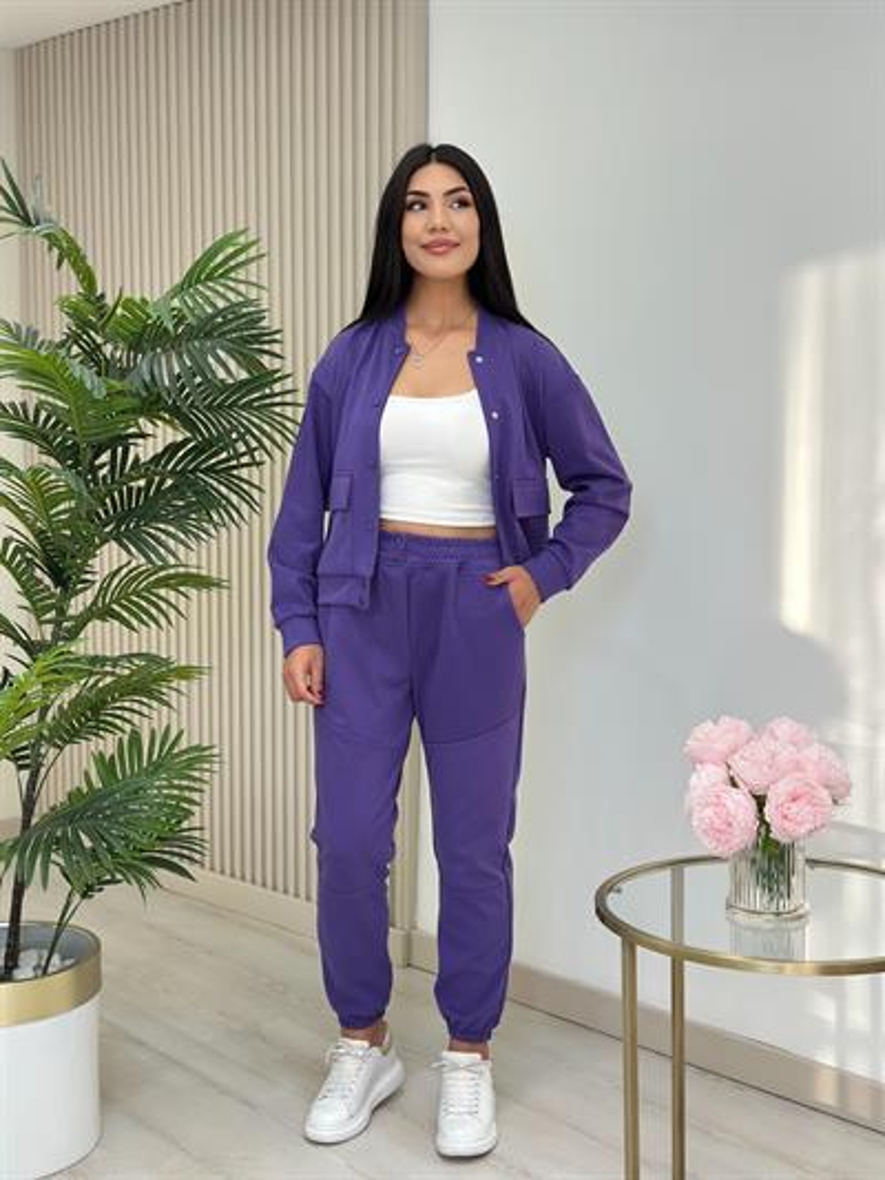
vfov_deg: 39.6
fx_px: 1636
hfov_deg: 30.3
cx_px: 442
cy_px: 590
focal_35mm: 48
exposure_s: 1/267
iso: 80
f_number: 1.78
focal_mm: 6.86
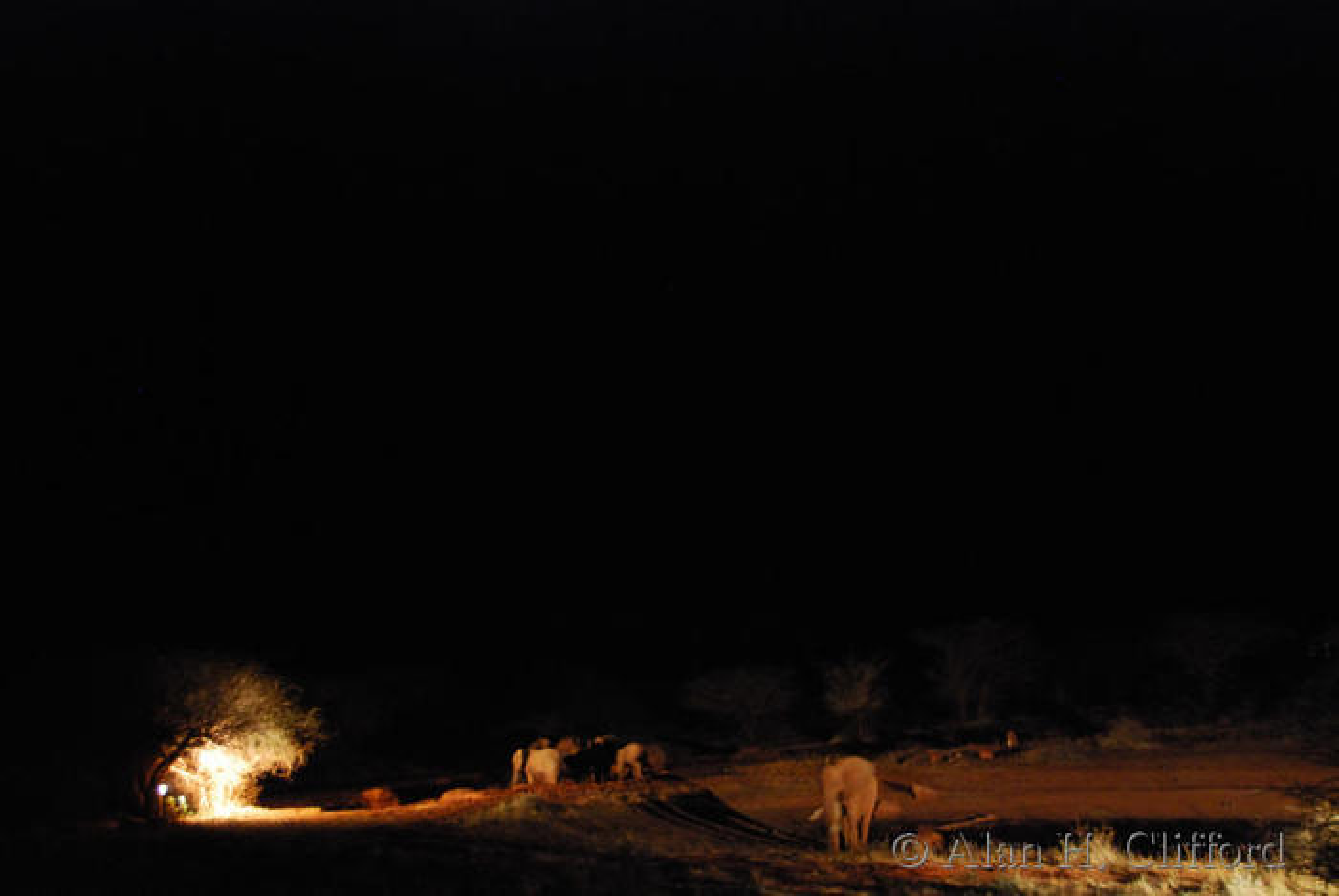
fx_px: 1619
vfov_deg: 30.9
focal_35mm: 44
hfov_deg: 44.9
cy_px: 448
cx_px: 670
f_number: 4.2
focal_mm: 29
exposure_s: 1.3
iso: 1600
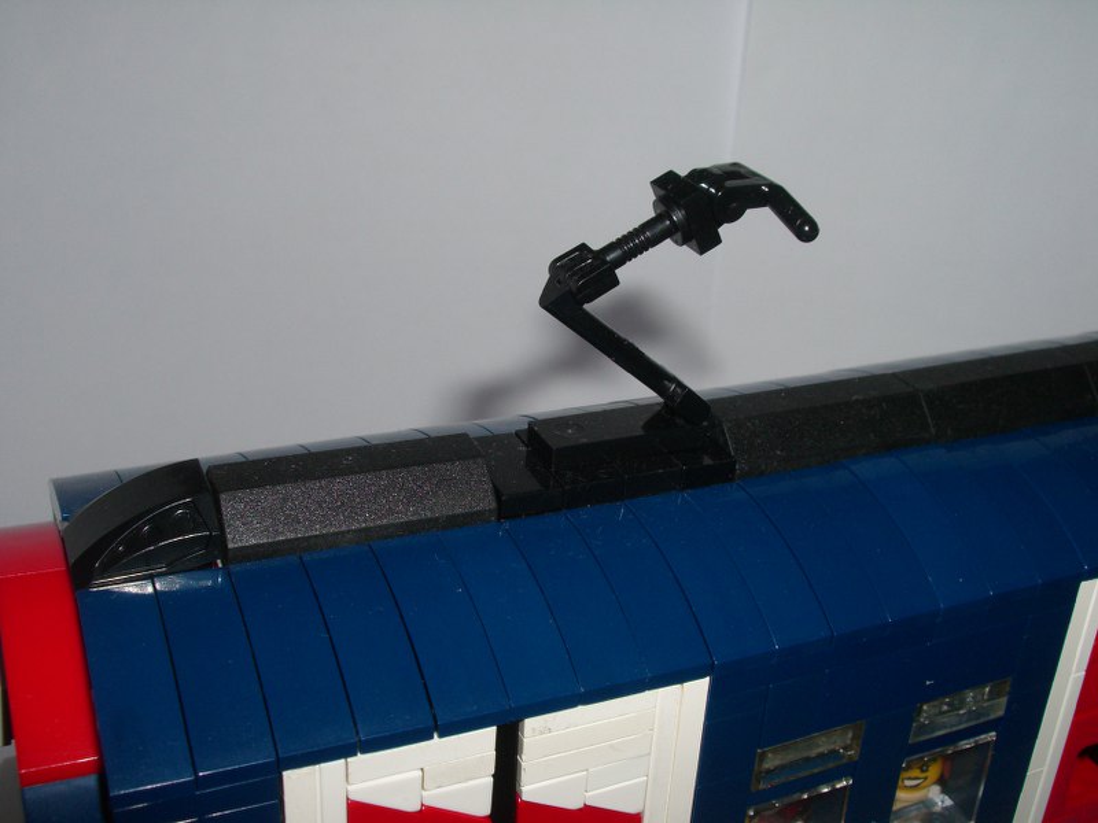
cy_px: 412
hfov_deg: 45.8
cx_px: 549
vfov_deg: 35.1
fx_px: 1300
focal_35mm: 41
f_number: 4.6
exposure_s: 1/60
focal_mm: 6.8
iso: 80
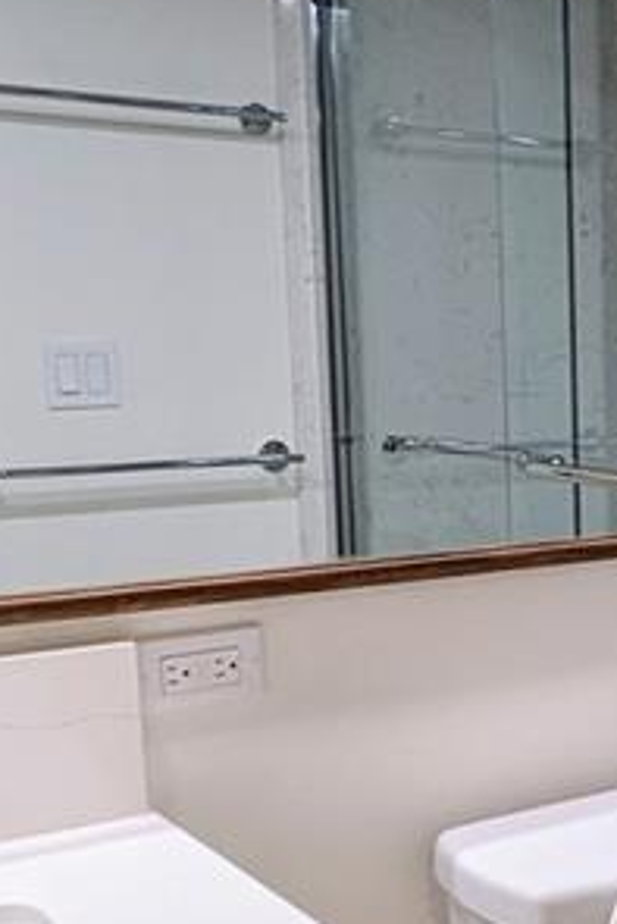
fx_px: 1412
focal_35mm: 55
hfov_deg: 20.7
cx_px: 951
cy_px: 579
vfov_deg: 36.0
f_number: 2.2
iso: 69
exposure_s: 1/40
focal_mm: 1.95
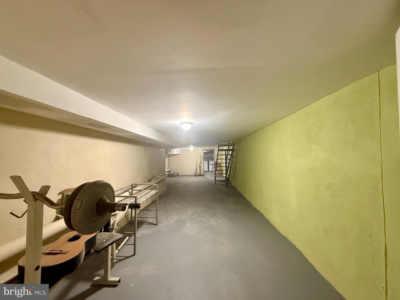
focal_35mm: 14
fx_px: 162
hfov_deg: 102.1
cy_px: 150
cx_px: 200
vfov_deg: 85.7
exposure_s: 1/60
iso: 640
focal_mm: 2.22
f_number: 2.2
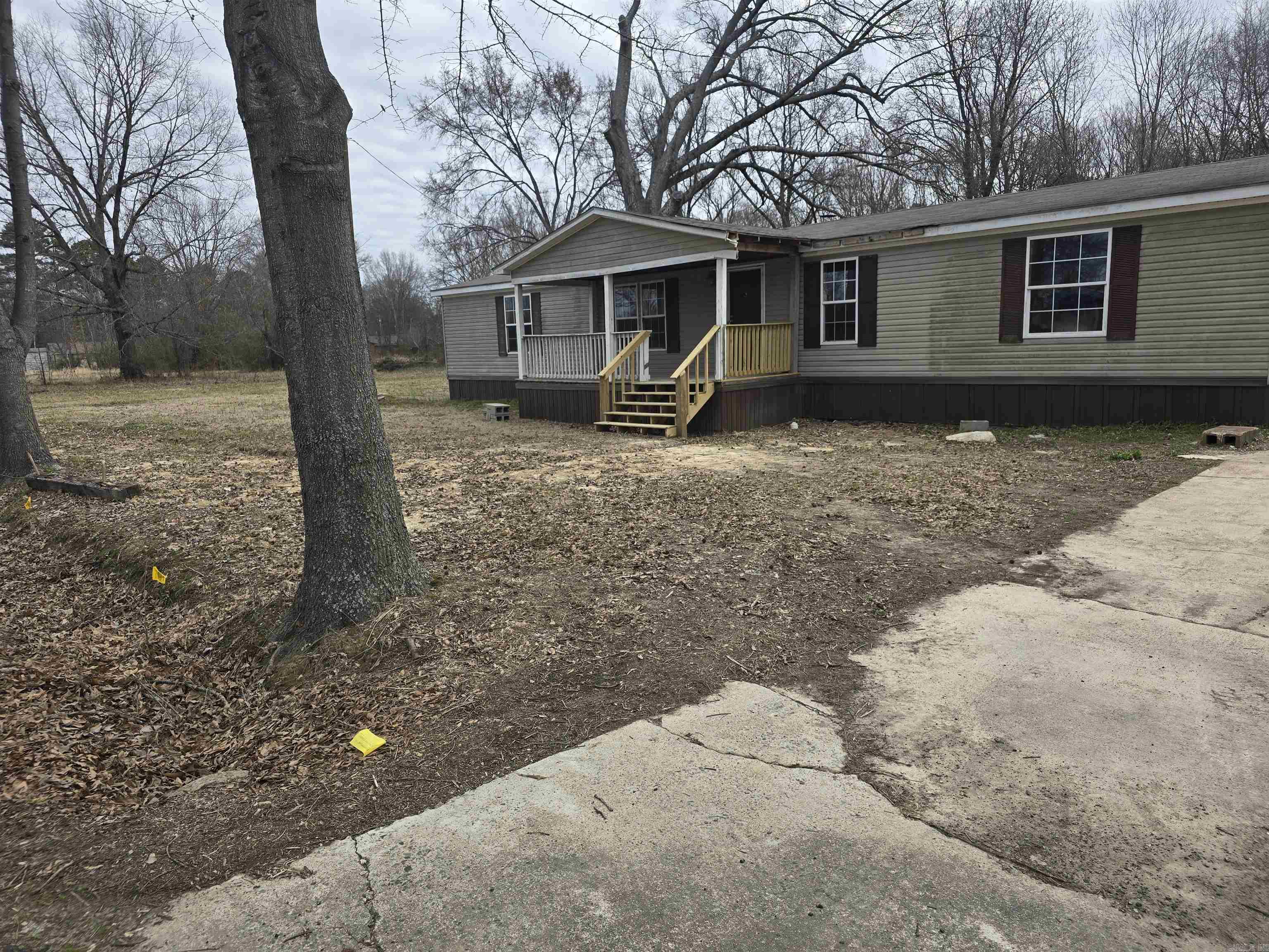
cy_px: 476
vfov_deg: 58.9
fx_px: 843
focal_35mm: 23
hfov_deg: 73.9
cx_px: 634
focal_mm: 6.3
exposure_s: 1/483
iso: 12
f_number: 1.7
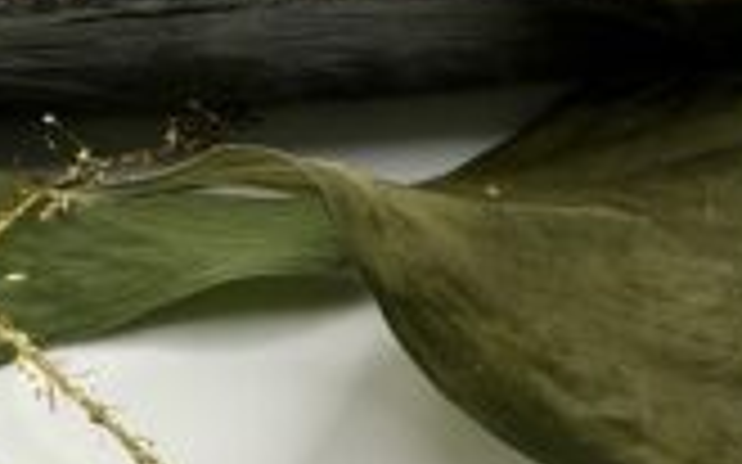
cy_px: -428
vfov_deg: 4.8
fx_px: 5418
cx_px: 715
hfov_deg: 7.8
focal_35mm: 268
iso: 16
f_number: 2.4
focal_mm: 6
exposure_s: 1/78
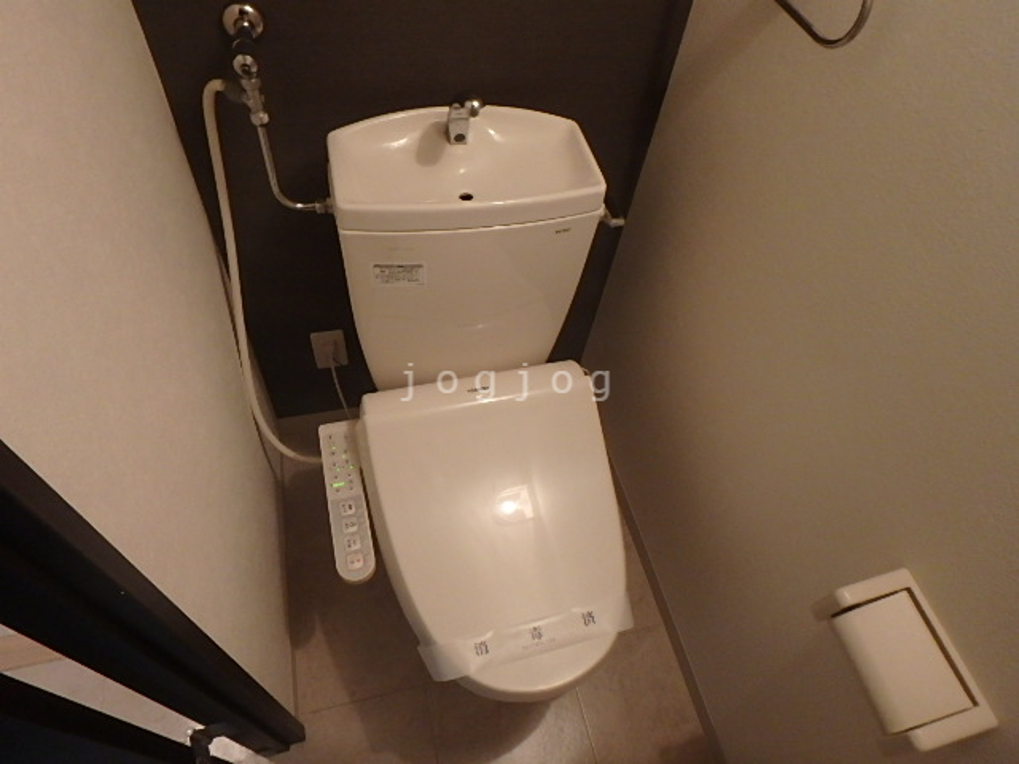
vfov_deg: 63.4
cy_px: 382
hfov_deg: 79.0
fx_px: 618
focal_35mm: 21
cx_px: 510
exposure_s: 1/30
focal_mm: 3.7
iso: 500
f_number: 3.5
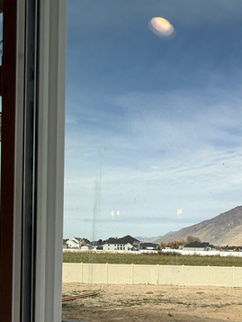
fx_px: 279
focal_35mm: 30
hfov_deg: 42.2
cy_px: 254
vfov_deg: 56.0
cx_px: 227
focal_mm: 2.22
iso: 50
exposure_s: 1/1961
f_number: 2.2
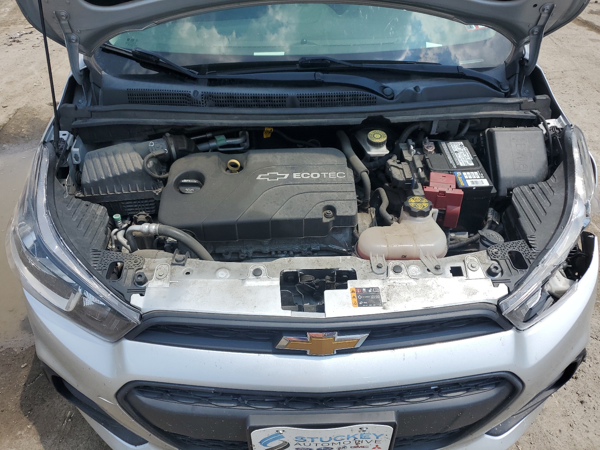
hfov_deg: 67.3
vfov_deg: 53.1
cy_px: 225
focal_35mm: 26
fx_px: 451
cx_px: 300
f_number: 1.5
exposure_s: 1/3333
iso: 50
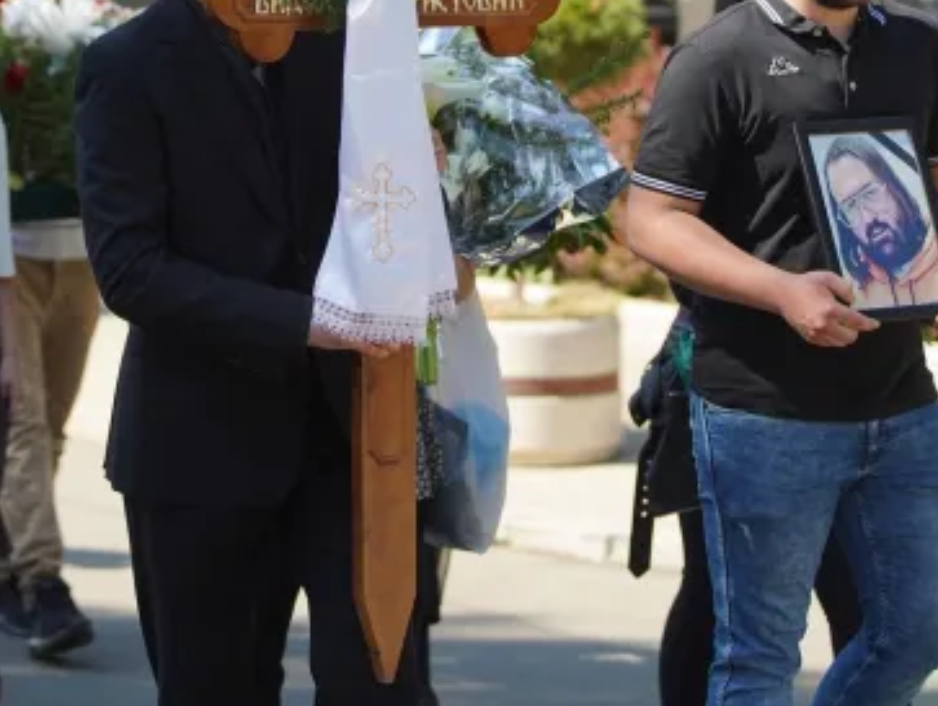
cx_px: 362
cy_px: 81
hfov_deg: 11.2
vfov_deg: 8.4
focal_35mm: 177
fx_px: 4801
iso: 640
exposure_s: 1/4000
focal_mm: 88
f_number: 2.8
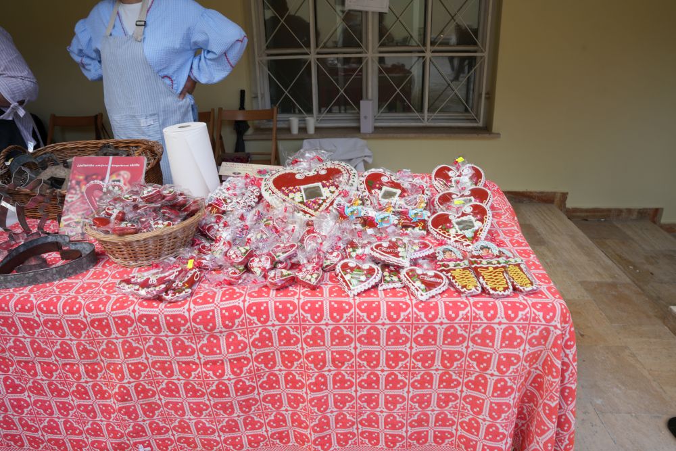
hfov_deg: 73.7
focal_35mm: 24
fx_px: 451
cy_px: 226
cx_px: 338
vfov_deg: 53.1
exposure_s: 1/50
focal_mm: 24
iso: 100
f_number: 9
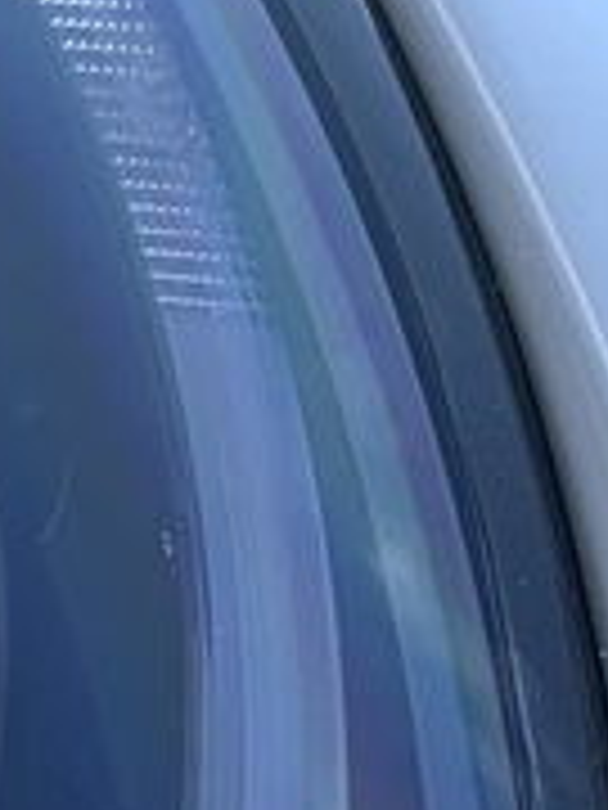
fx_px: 3466
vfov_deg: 12.3
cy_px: 1413
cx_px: -423
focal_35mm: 148
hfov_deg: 9.6
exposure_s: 1/561
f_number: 1.8
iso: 25
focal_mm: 4.25
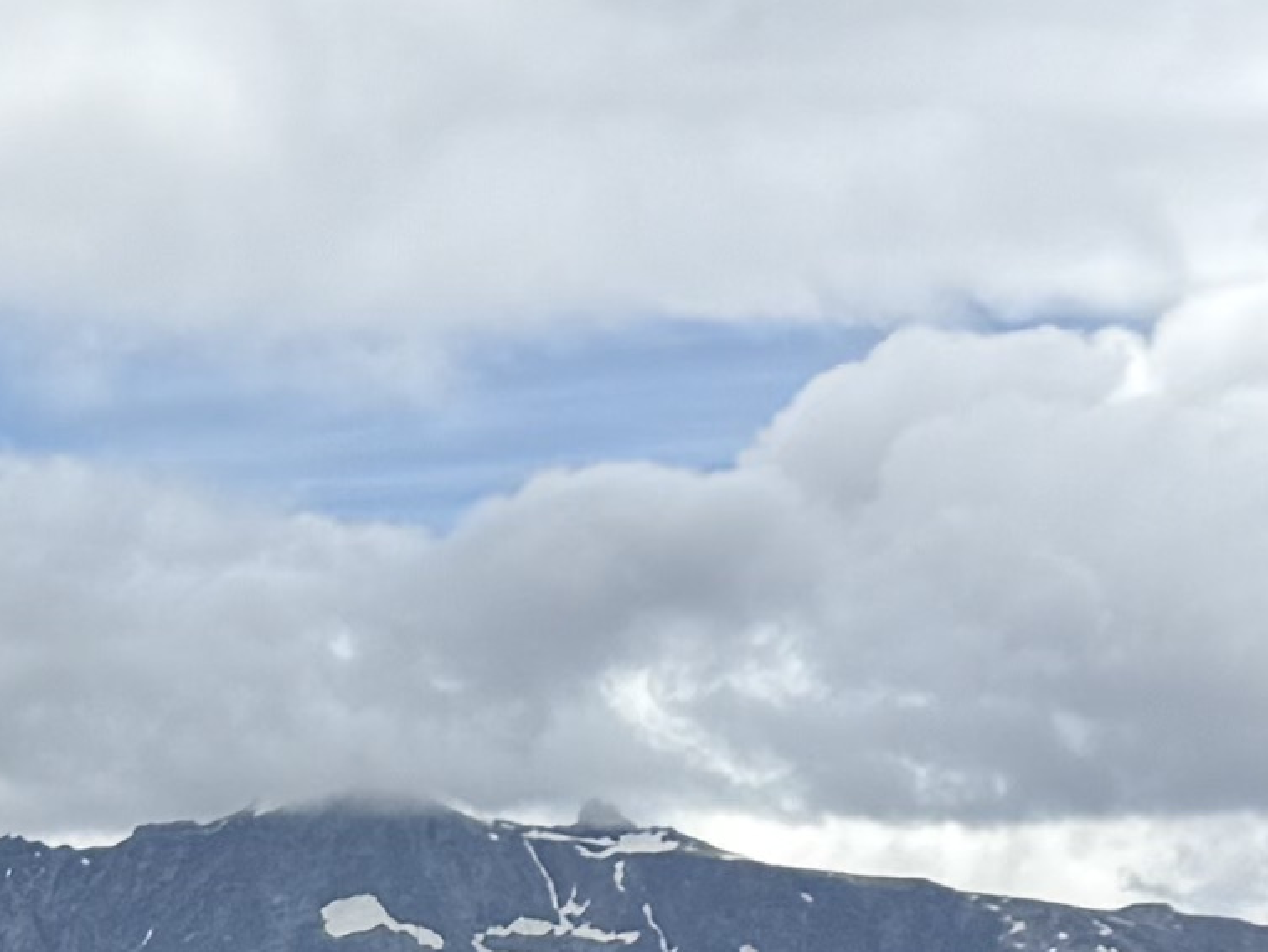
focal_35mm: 181
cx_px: -2169
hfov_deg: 9.3
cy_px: 1436
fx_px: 6631
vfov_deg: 8.0
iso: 80
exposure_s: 1/7353
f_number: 1.78
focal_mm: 6.76
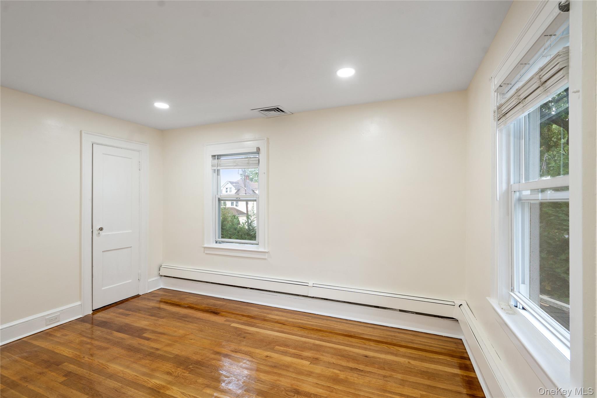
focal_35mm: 16
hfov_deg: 96.7
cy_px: 199
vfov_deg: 73.7
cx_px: 298
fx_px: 265
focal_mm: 16
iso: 400
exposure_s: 1/10
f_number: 6.3
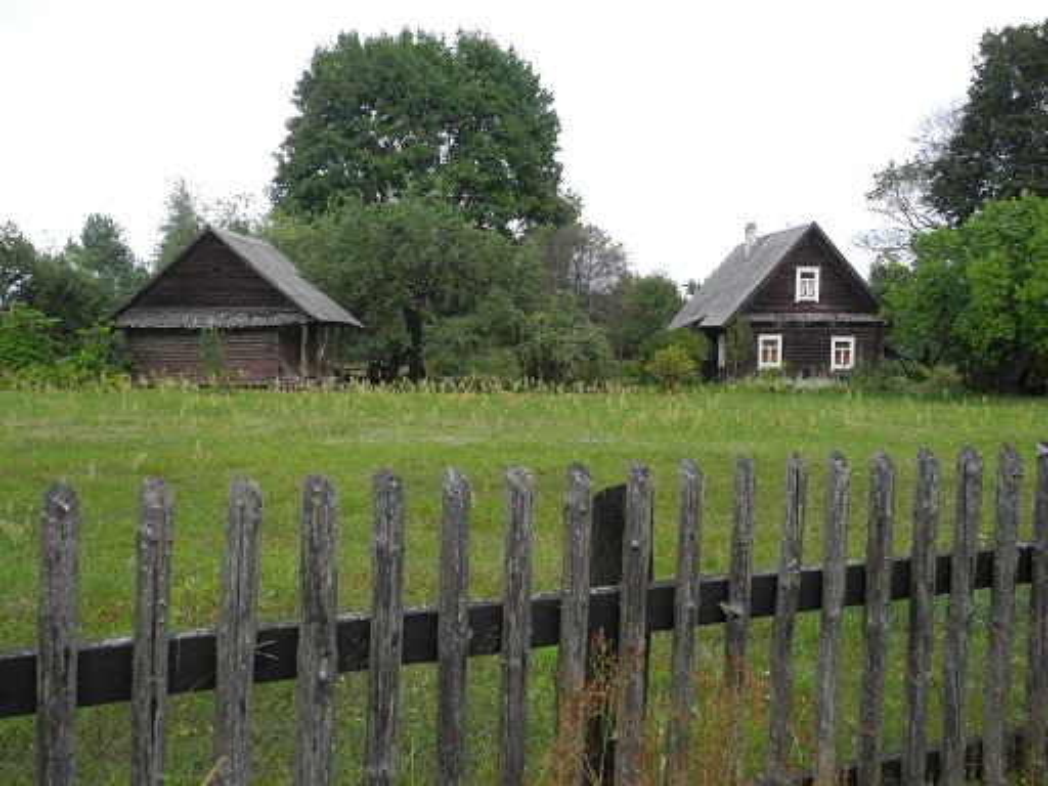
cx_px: 524
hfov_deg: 42.1
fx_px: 1362
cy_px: 393
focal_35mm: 45
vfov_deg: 32.2
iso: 100
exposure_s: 1/400
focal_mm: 9.7
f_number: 3.2
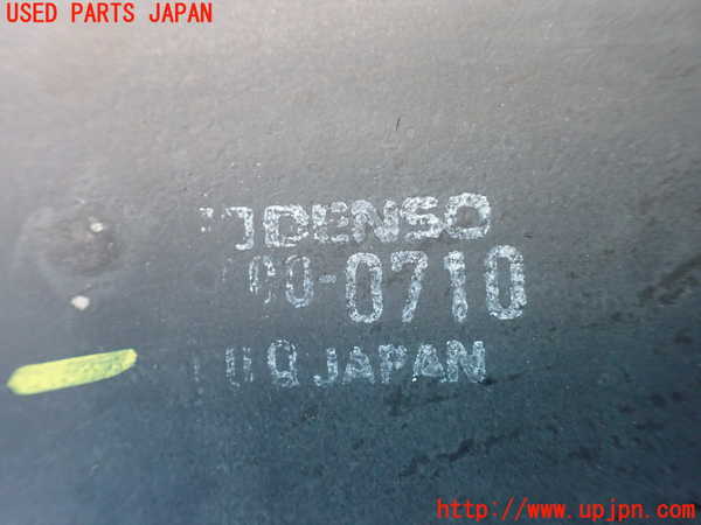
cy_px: 262
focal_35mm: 30
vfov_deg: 46.8
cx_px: 350
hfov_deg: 60.0
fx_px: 608
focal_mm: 5.4
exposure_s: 1/50
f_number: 2.3
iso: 800
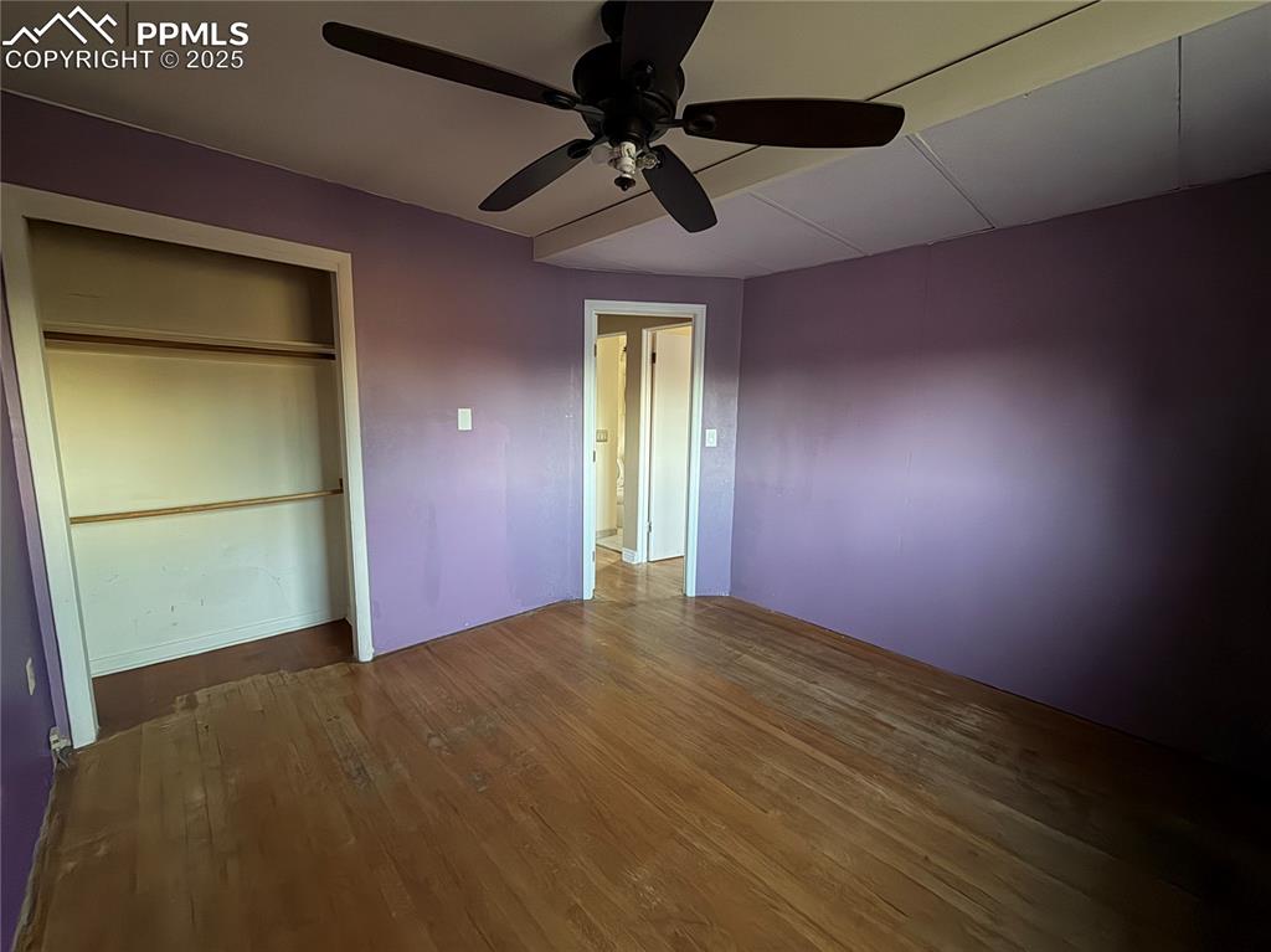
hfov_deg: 102.1
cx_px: 636
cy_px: 476
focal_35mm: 14
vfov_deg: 85.6
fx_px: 514
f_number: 2.2
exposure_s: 1/14
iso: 640
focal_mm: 2.22
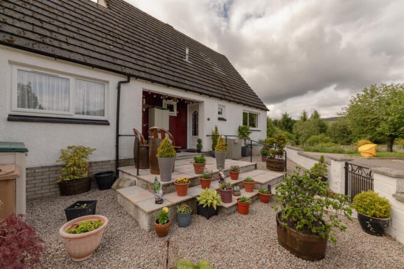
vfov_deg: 81.1
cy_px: 134
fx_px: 157
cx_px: 202
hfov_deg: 104.3
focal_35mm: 14
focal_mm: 14
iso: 400
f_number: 8
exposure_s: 1/1000
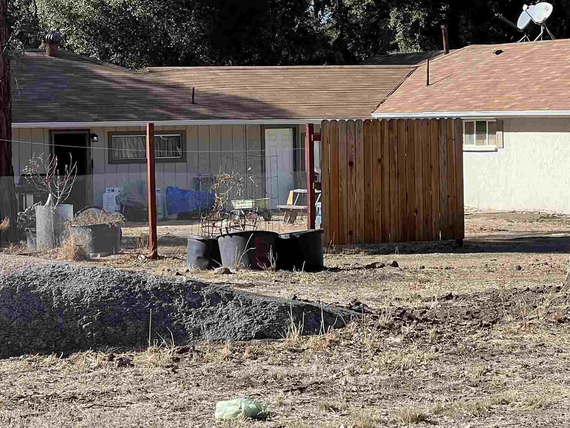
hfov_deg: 12.5
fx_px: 2602
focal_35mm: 158
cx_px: 386
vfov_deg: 9.4
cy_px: 145
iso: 32
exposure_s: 1/433
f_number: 2.8
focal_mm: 9
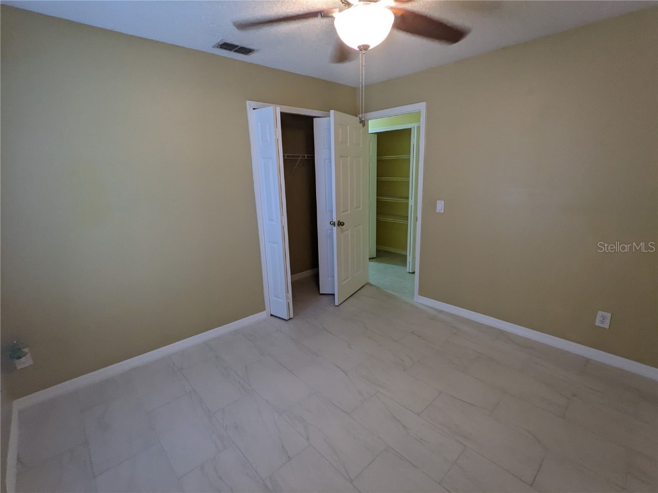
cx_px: 329
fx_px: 304
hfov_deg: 94.5
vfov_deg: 78.1
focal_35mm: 16
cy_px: 246
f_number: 2.2
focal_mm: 2.22
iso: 329
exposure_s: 1/100
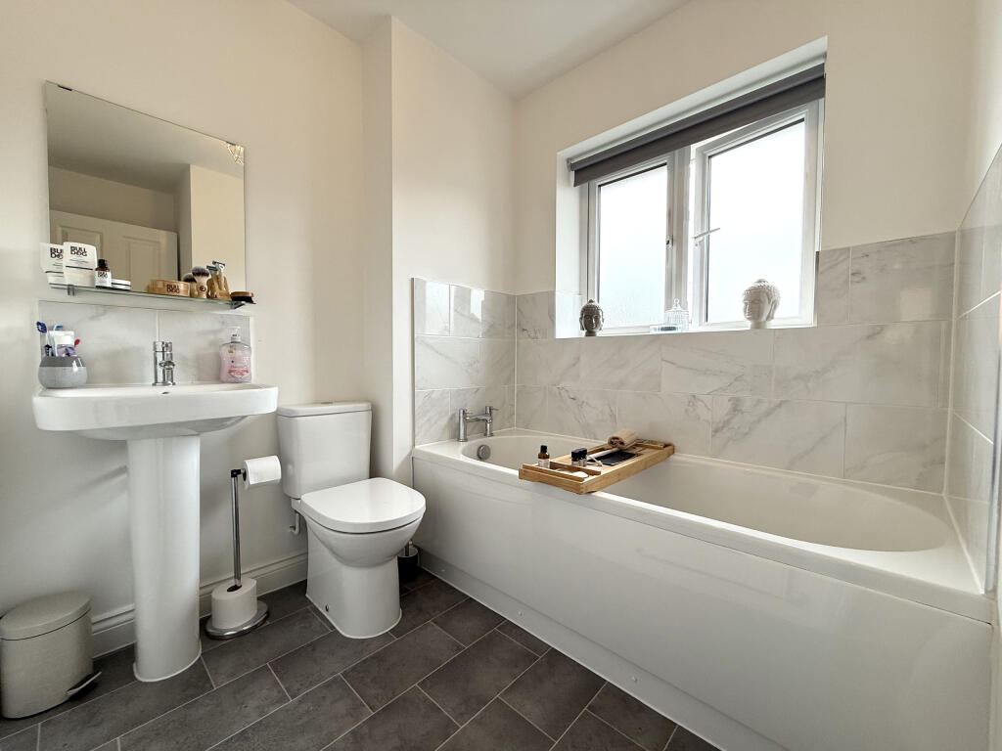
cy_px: 376
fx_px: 405
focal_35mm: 14
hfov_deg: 102.1
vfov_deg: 85.7
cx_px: 501
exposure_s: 1/124
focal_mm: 2.22
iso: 64
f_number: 2.2
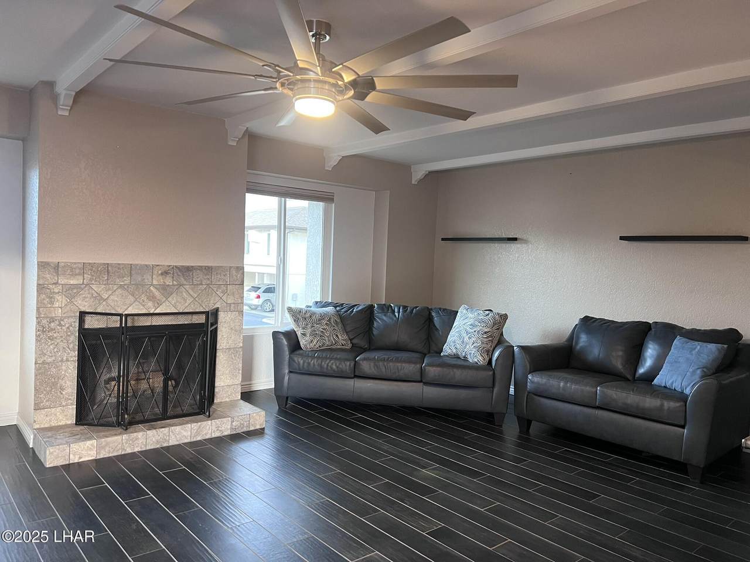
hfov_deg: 67.3
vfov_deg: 53.1
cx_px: 375
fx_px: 563
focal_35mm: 26
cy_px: 281
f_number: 1.5
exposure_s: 1/60
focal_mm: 5.7
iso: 400
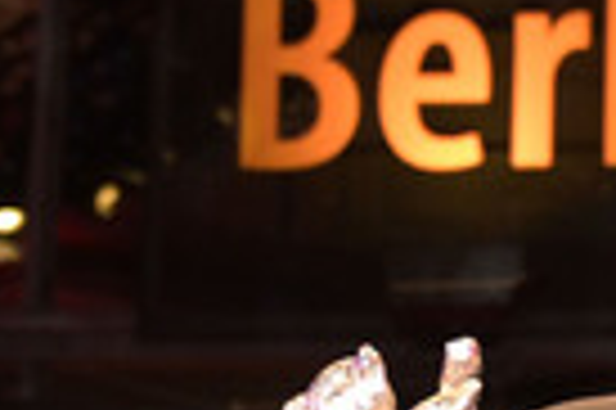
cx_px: 749
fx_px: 2700
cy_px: 577
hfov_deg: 12.7
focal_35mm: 158
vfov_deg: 8.5
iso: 1000
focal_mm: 48
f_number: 4.5
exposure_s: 1/250
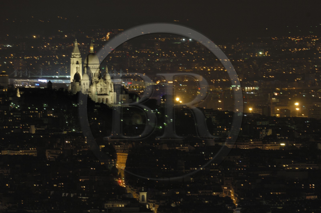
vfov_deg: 3.0
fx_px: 4007
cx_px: 160
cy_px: 106
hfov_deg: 4.6
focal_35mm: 450
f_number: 6.3
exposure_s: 2.2
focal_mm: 300
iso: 100
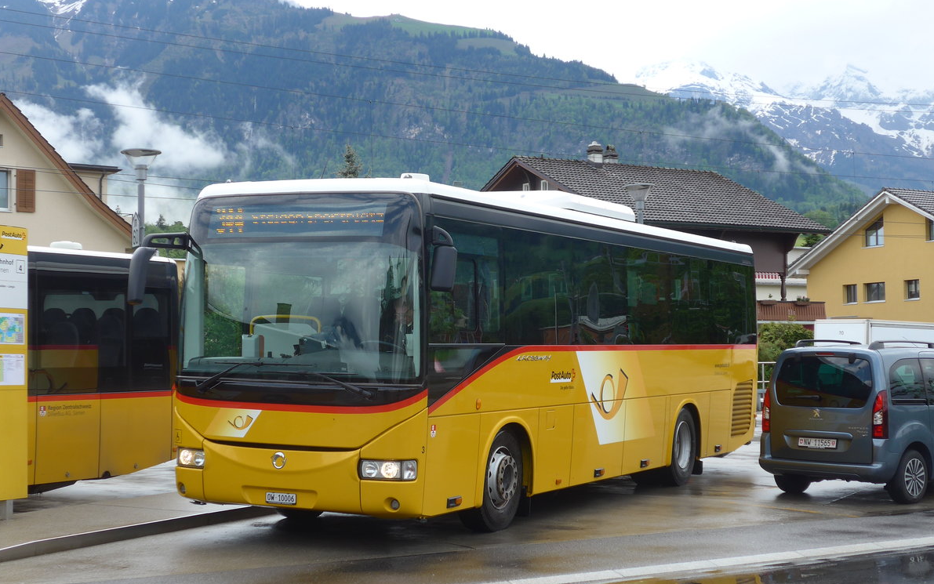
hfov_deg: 32.5
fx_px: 1604
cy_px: 314
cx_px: 465
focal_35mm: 63
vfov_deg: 20.6
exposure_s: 1/400
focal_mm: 12
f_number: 3.5
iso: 80
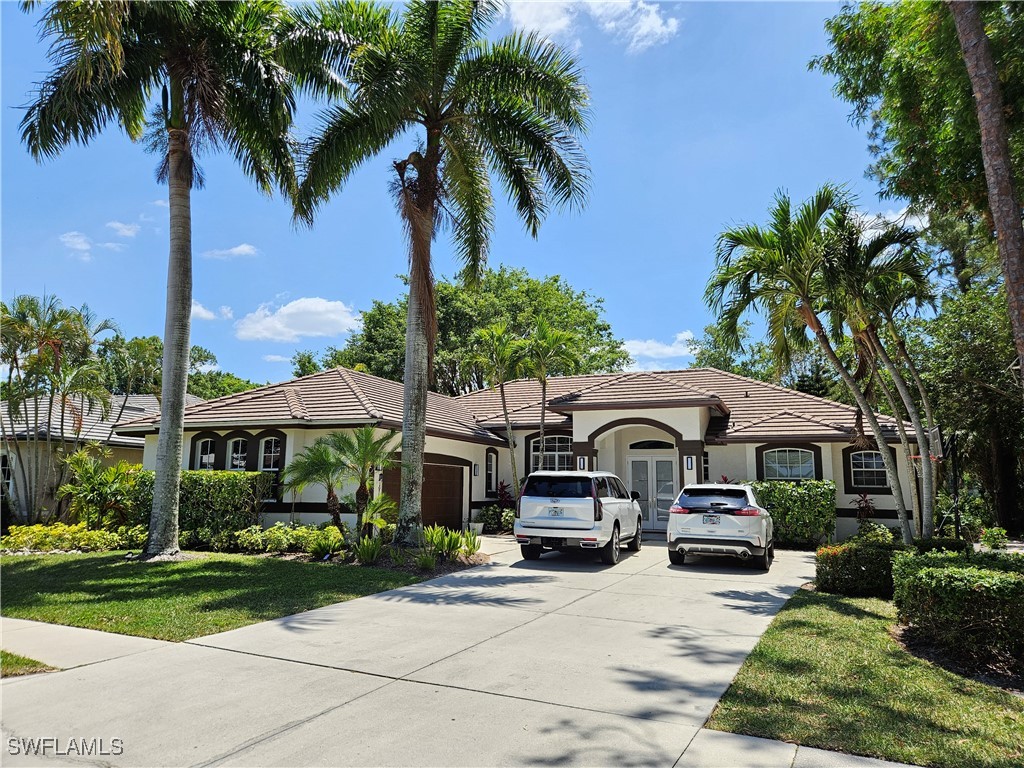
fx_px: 680
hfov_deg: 73.9
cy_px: 384
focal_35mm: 23
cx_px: 512
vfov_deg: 58.9
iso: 25
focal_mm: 5.4
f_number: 1.8
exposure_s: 1/1081
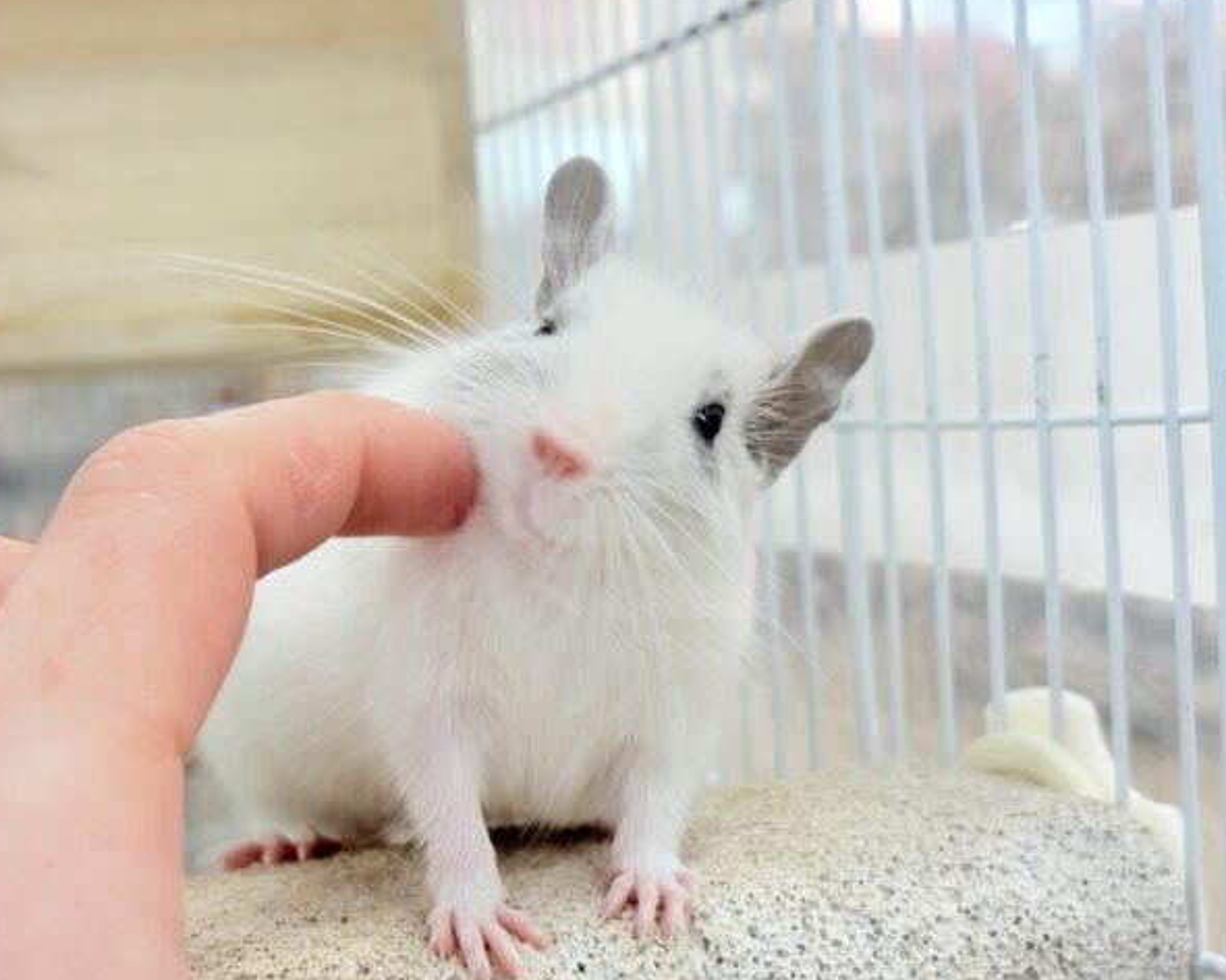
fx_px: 1994
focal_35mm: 55
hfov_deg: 34.2
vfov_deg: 27.6
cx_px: 606
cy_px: 486
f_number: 1.6
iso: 50
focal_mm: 5.96
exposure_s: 1/50
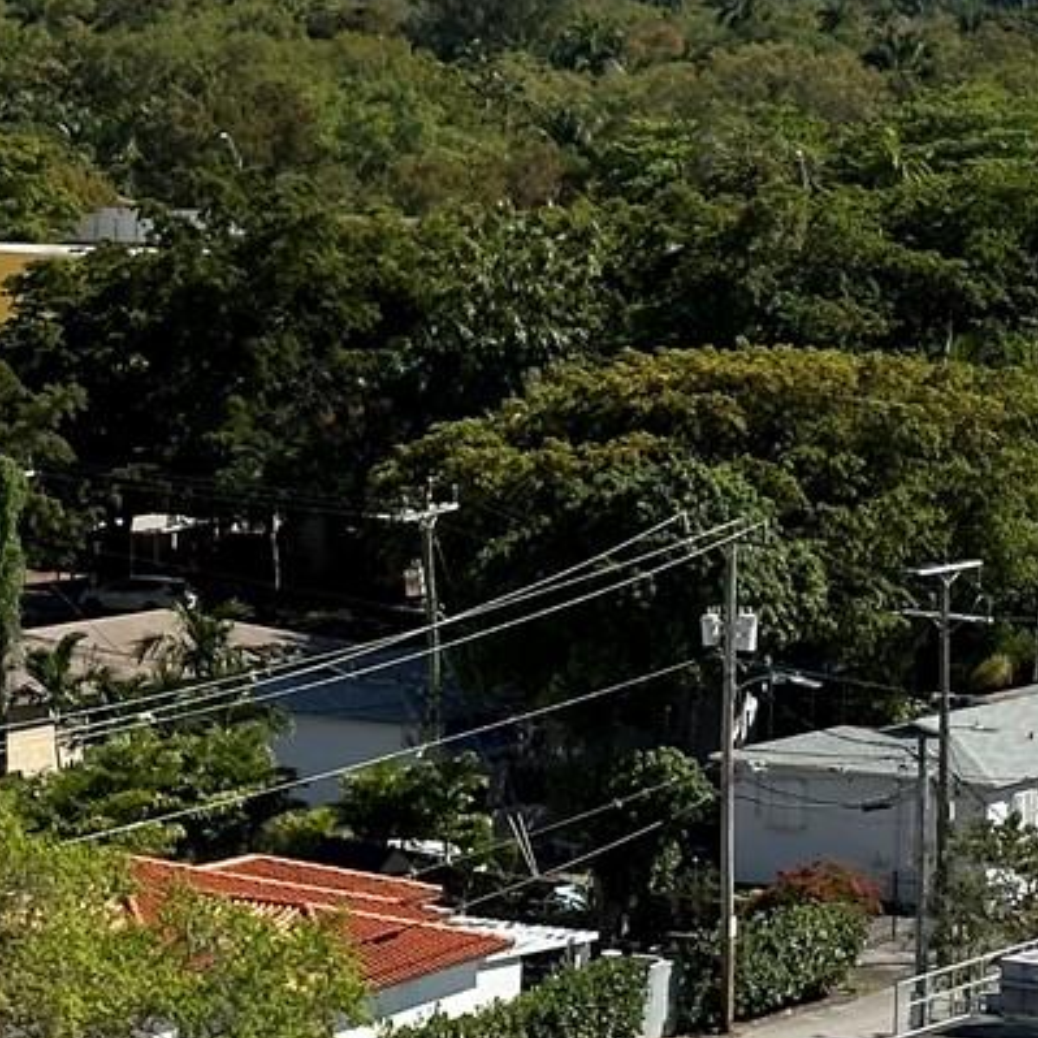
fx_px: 5767
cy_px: 18
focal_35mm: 170
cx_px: 963
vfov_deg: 10.2
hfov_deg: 10.2
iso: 64
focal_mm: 6.86
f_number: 1.78
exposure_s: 1/5882
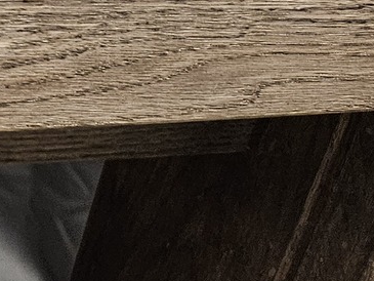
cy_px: -427
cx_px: -580
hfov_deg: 11.8
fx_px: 1394
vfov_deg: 9.9
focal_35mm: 129
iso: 500
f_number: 1.8
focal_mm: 5.4
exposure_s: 1/142
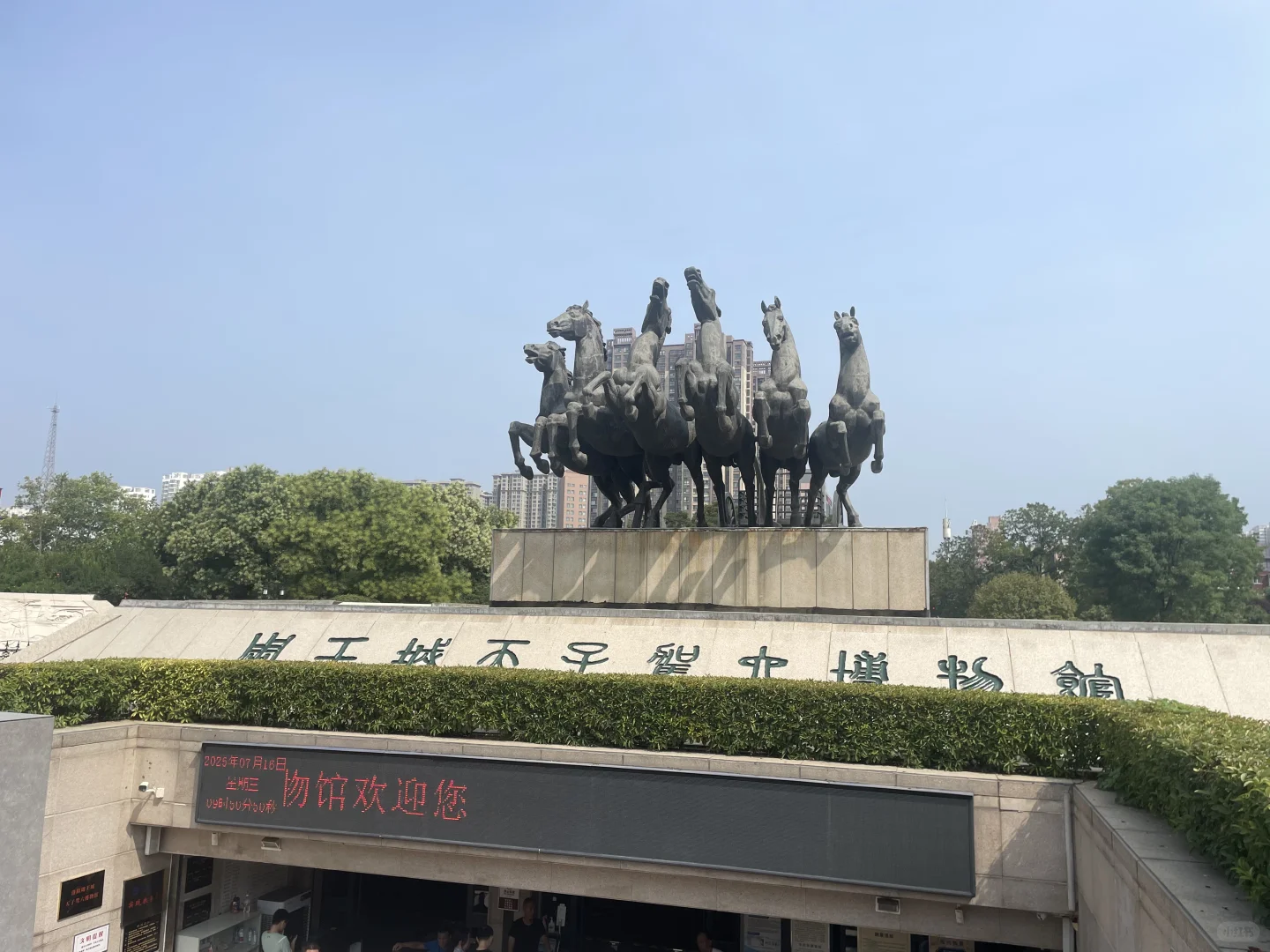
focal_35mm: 26
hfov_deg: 67.3
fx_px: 954
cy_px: 476
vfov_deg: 53.1
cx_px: 635
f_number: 1.6
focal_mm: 4.2
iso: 32
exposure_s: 1/4464
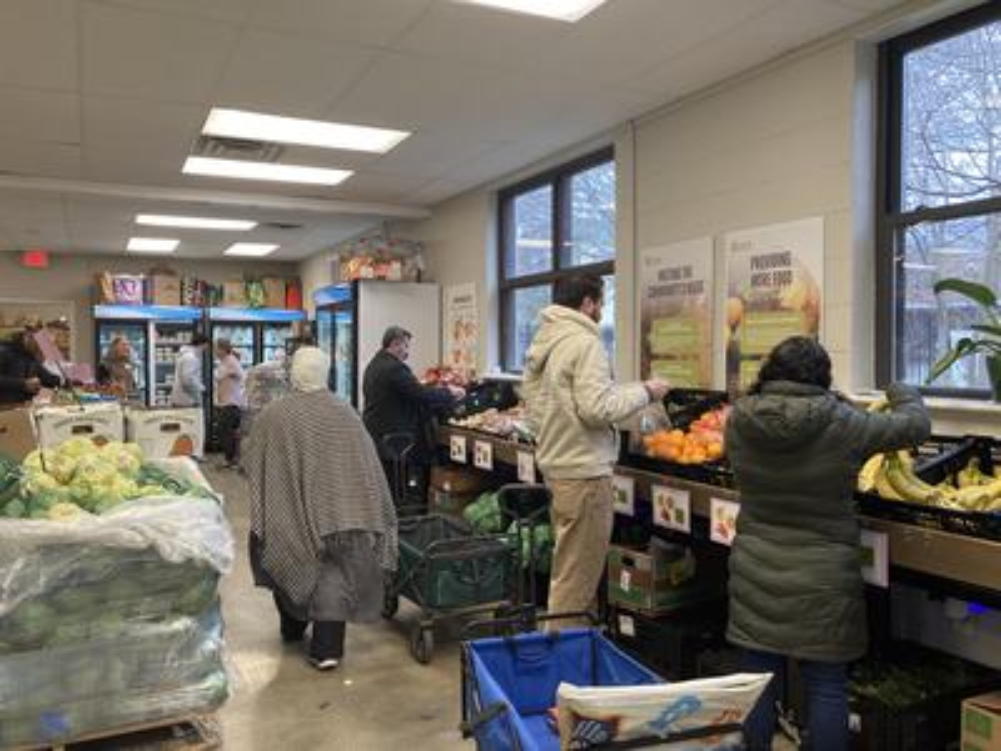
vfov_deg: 49.7
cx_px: 500
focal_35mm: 28
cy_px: 376
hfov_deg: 63.4
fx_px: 810
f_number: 1.8
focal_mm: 3.99
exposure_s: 1/60
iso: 80
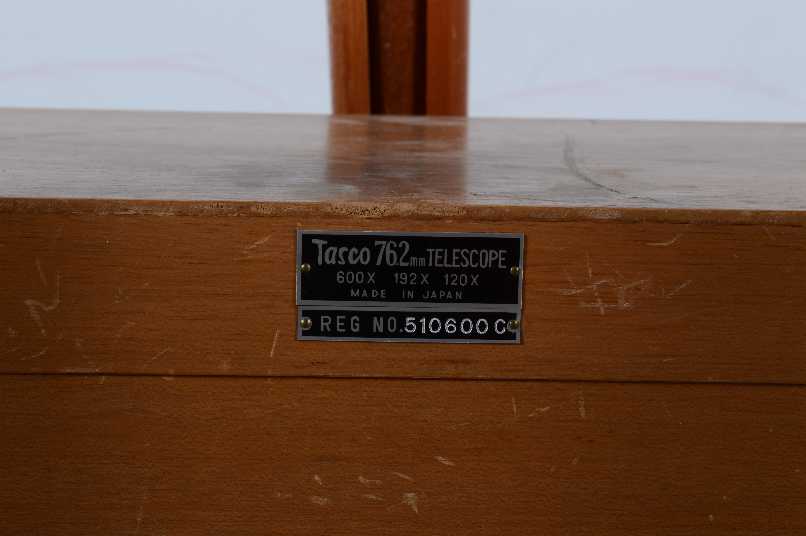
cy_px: 268
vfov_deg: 16.5
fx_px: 1845
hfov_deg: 24.6
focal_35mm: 82
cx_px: 403
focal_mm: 55
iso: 100
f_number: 16
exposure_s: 1/125
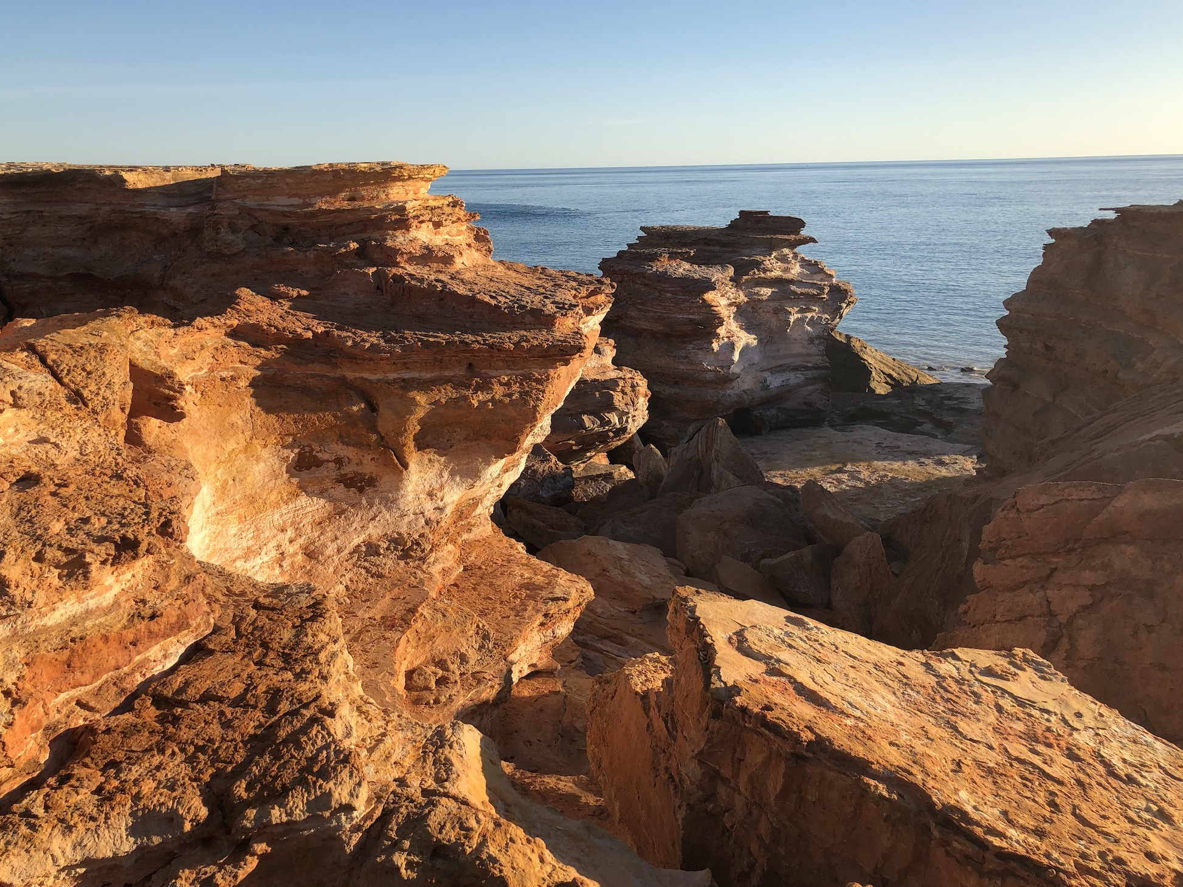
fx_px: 991
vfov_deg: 48.2
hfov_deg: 61.7
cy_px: 440
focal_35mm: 29
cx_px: 598
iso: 20
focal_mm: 3.99
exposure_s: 1/1171
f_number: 1.8
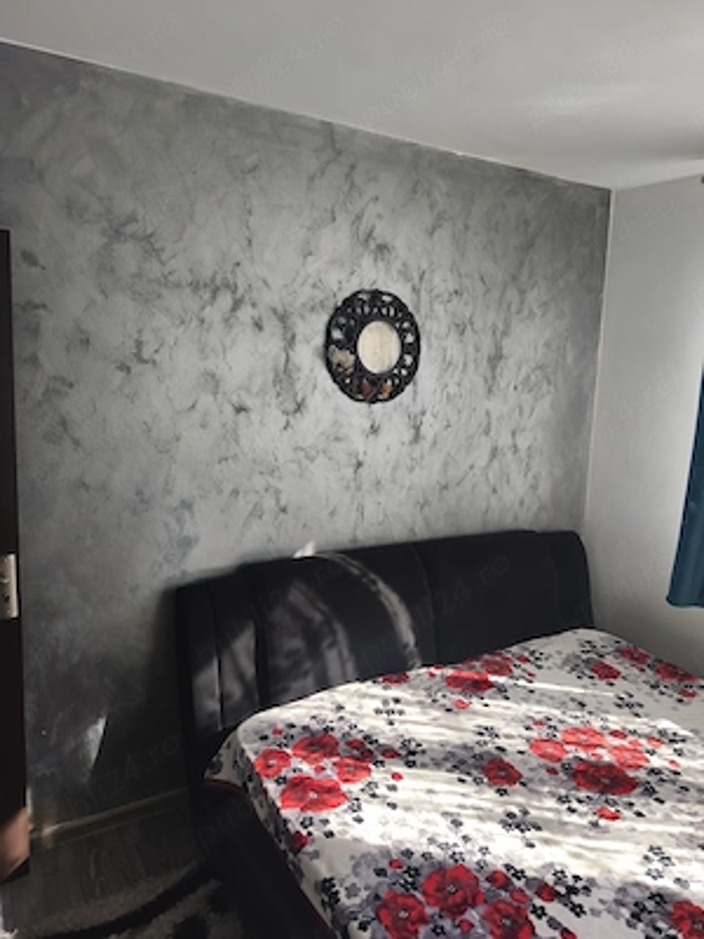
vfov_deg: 73.9
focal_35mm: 23
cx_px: 352
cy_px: 470
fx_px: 624
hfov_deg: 58.9
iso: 50
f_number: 1.65
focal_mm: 6.18
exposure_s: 1/141
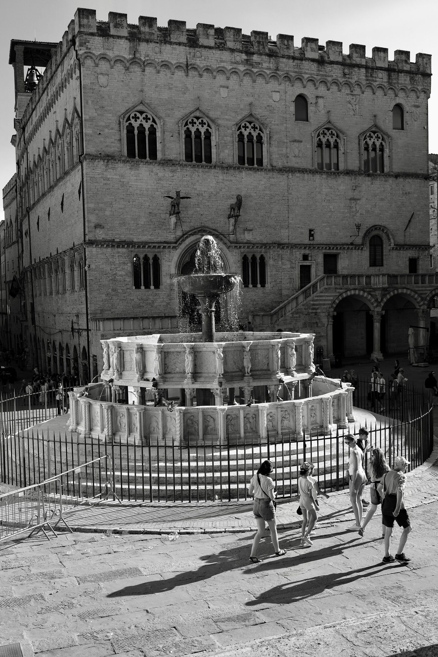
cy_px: 328
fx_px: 675
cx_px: 219
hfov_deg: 35.9
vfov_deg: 51.9
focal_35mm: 37
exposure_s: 1/340
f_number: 5.6
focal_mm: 24.9
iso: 125
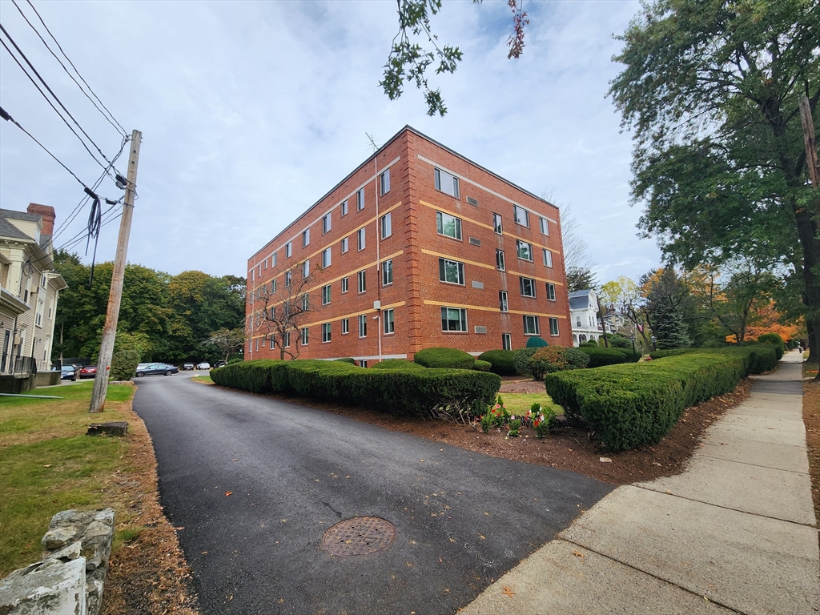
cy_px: 308
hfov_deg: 106.2
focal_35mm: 13
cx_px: 410
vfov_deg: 89.9
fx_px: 308
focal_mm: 2.2
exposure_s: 1/986
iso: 50
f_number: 2.2
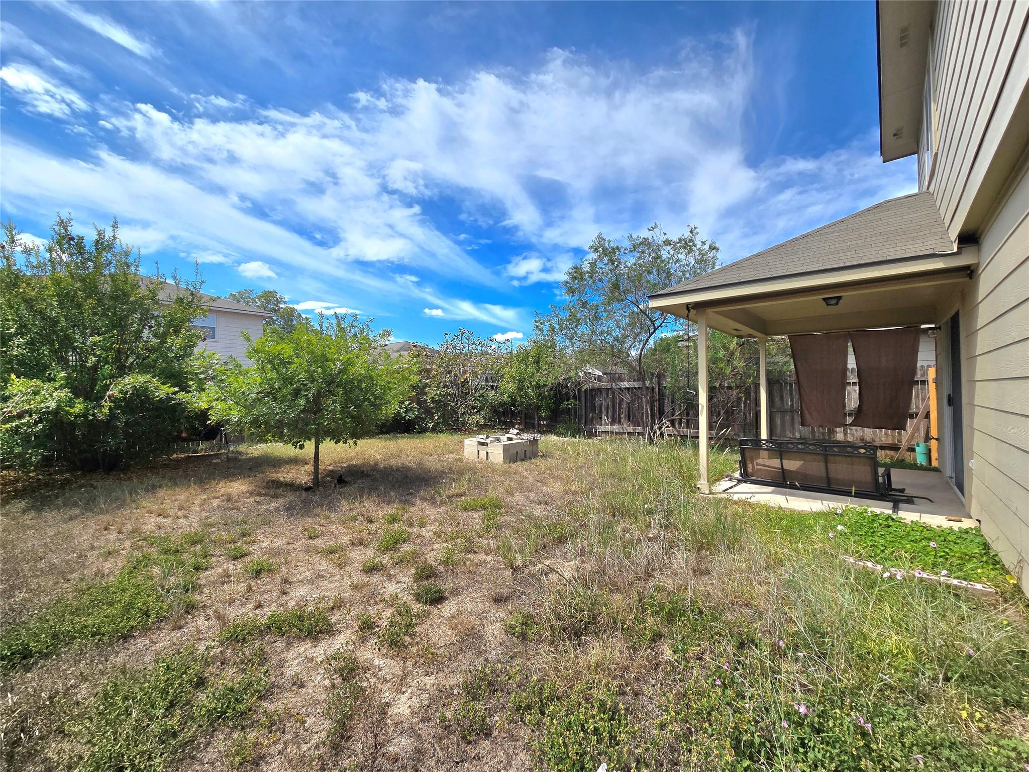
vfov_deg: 89.9
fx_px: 386
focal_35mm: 13
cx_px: 514
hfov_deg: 106.2
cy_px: 386
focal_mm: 2.2
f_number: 2.2
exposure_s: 1/3333
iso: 50
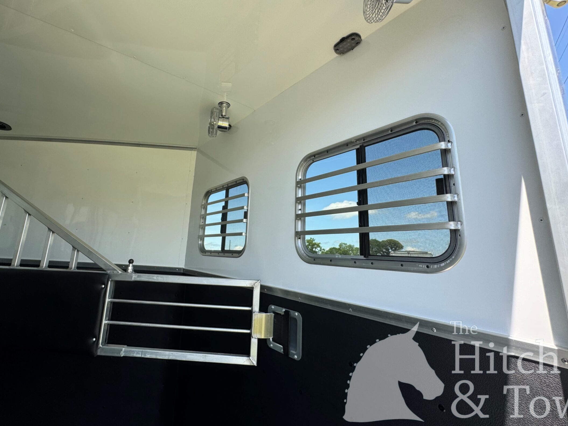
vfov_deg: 74.5
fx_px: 279
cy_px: 189
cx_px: 250
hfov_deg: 90.6
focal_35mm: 17
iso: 40
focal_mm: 2.22
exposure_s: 1/291
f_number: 2.2
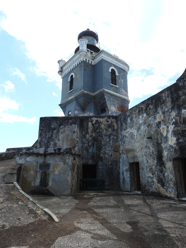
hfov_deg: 56.8
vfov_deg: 71.6
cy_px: 124
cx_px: 93
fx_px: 172
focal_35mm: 24
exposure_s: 1/800
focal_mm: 4.3
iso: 100
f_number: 2.8
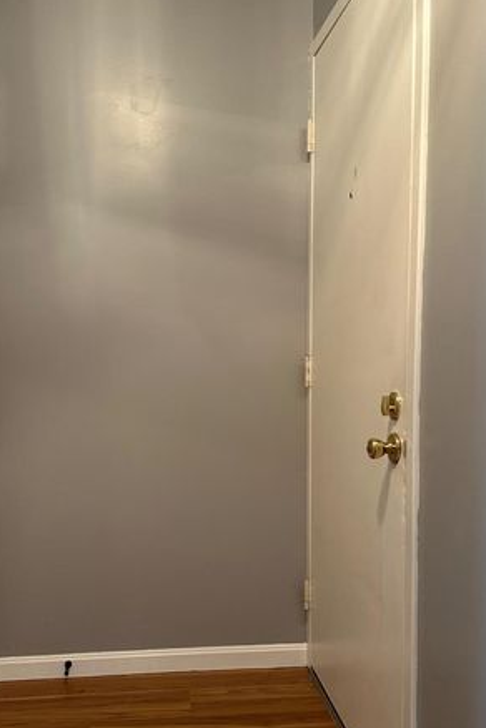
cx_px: 218
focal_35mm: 38
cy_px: 411
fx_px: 769
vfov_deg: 50.6
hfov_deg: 35.0
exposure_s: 1/60
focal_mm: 6.86
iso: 200
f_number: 1.78
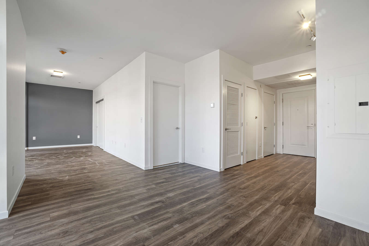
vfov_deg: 77.3
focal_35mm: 15
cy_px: 123
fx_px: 154
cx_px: 184
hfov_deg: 100.4
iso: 200
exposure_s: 1/2.5
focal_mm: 10
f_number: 11
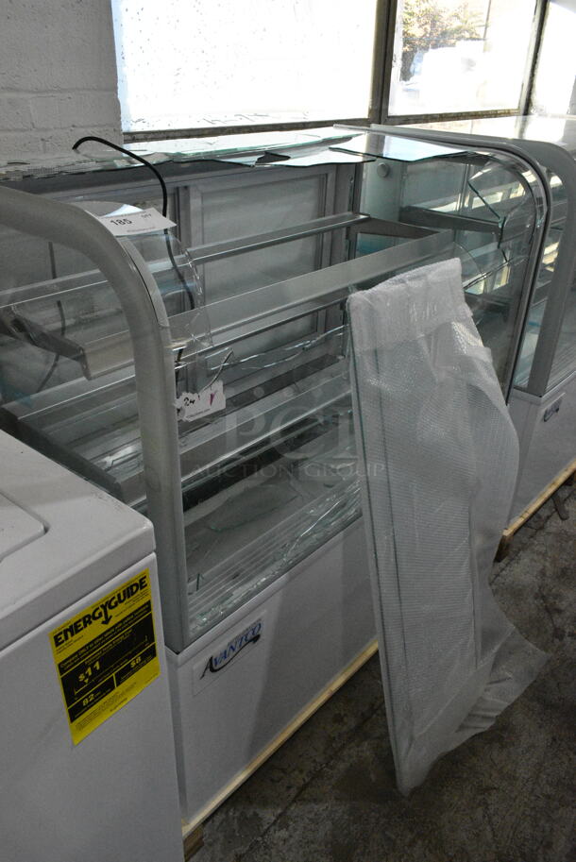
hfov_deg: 48.0
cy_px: 431
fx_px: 647
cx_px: 288
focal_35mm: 27
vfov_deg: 67.3
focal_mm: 18
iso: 6400
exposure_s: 1/500
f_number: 11
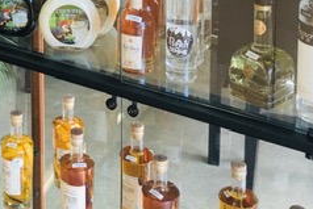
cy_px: -138
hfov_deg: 24.1
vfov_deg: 15.1
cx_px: 9
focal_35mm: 81
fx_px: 705
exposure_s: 1/33
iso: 64
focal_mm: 4.15
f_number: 2.2
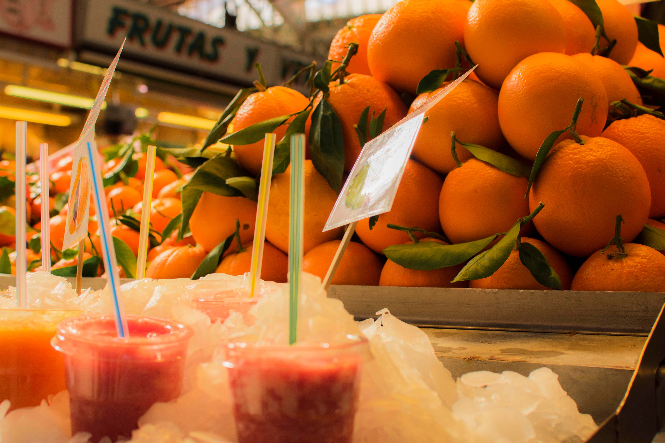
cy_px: 222
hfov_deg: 37.9
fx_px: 970
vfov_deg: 25.8
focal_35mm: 52
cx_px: 332
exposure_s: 1/160
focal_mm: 35
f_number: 5.6
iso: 100
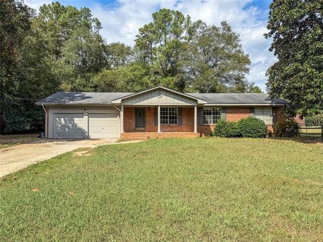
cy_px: 121
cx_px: 162
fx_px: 224
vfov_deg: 56.8
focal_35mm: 24
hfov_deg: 71.6
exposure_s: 1/4000
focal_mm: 6.76
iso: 80
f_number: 1.8
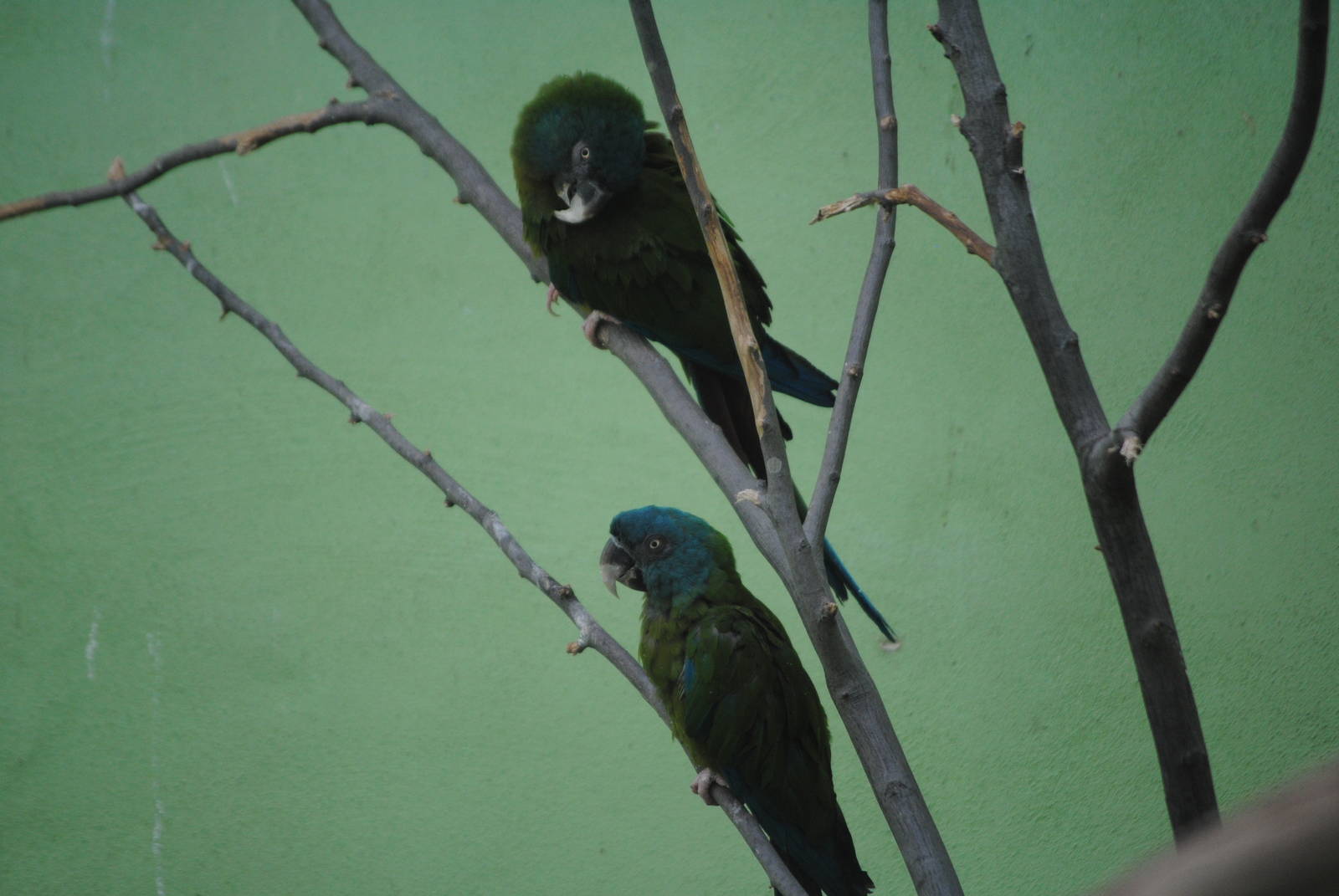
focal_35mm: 285
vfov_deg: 4.8
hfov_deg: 7.2
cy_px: 448
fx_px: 10613
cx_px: 670
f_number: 5.6
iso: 400
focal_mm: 190
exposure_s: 1/200
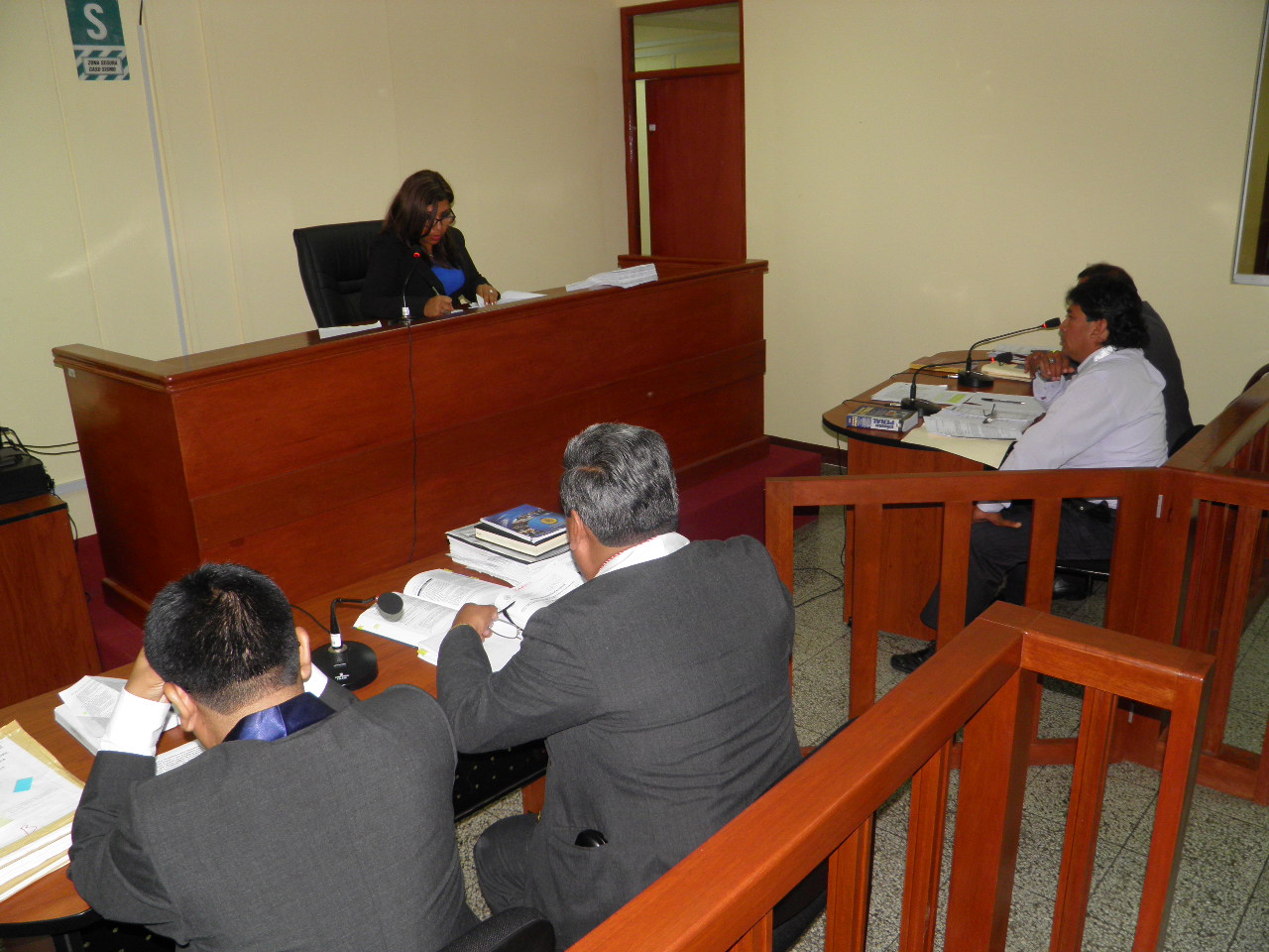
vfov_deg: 49.7
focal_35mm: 28
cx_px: 634
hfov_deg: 63.4
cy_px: 476
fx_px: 1026
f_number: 2.8
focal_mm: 4.9
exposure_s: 1/30
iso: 100
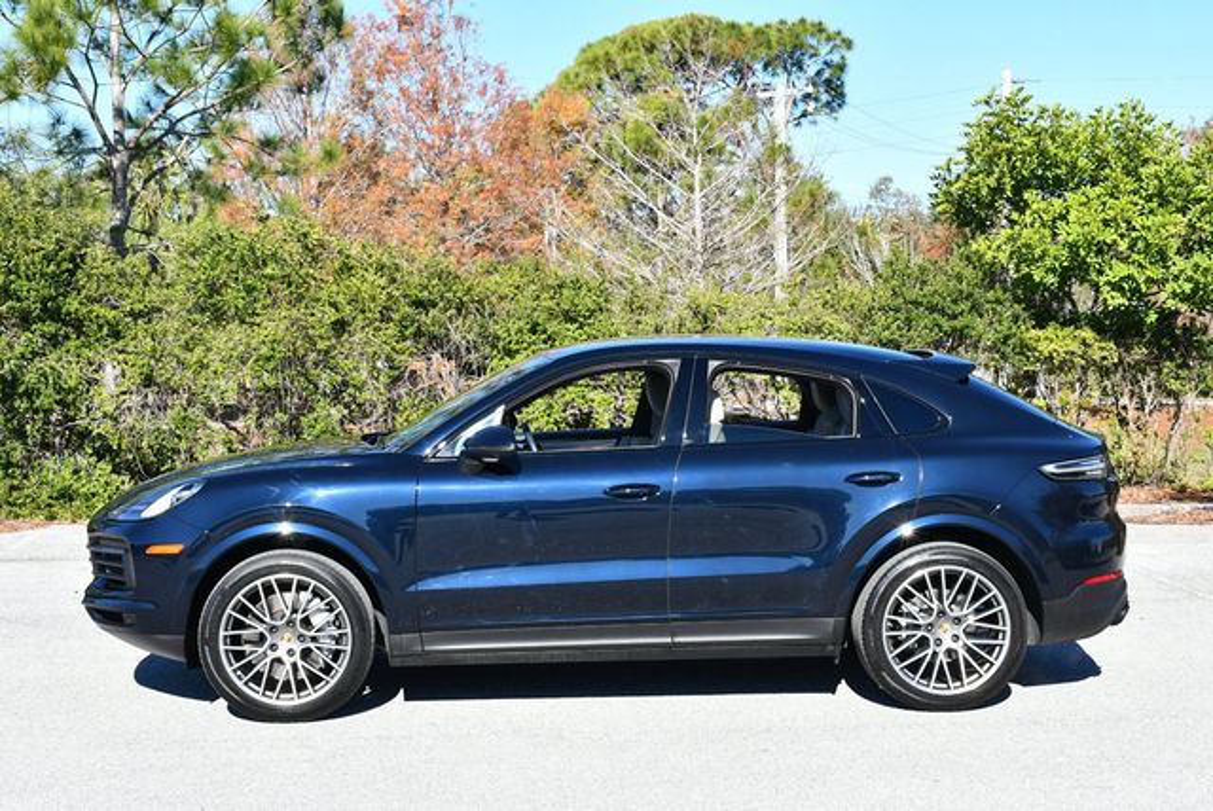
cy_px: 406
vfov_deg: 22.7
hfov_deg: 33.4
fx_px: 2023
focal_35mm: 60
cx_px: 606
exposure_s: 1/250
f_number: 8
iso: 160
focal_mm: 30
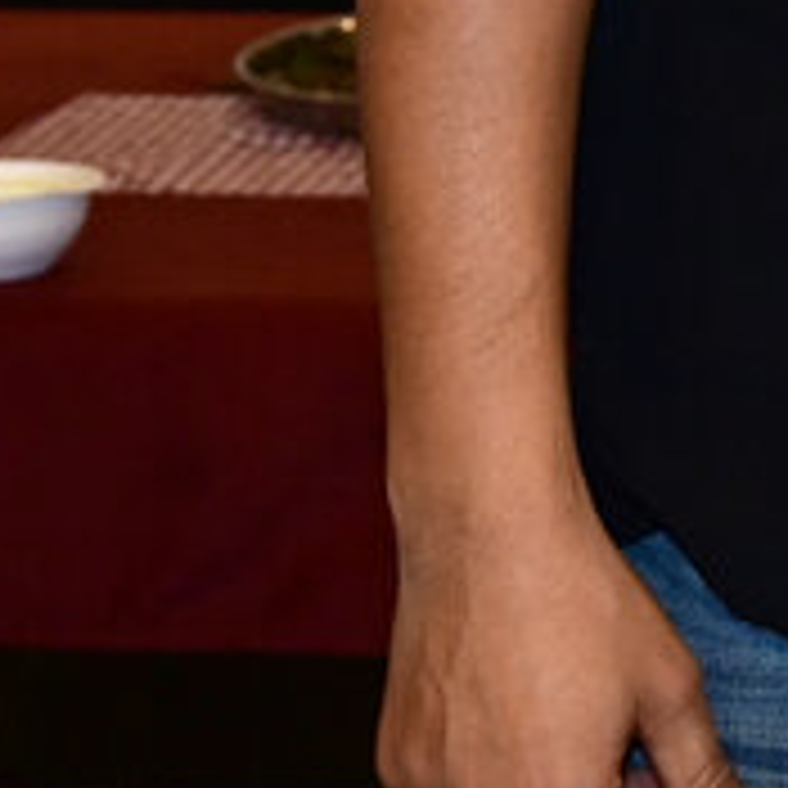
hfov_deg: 6.4
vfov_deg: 6.8
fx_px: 6464
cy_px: -716
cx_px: 2423
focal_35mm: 251
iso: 1600
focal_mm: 43
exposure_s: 1/160
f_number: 4.5
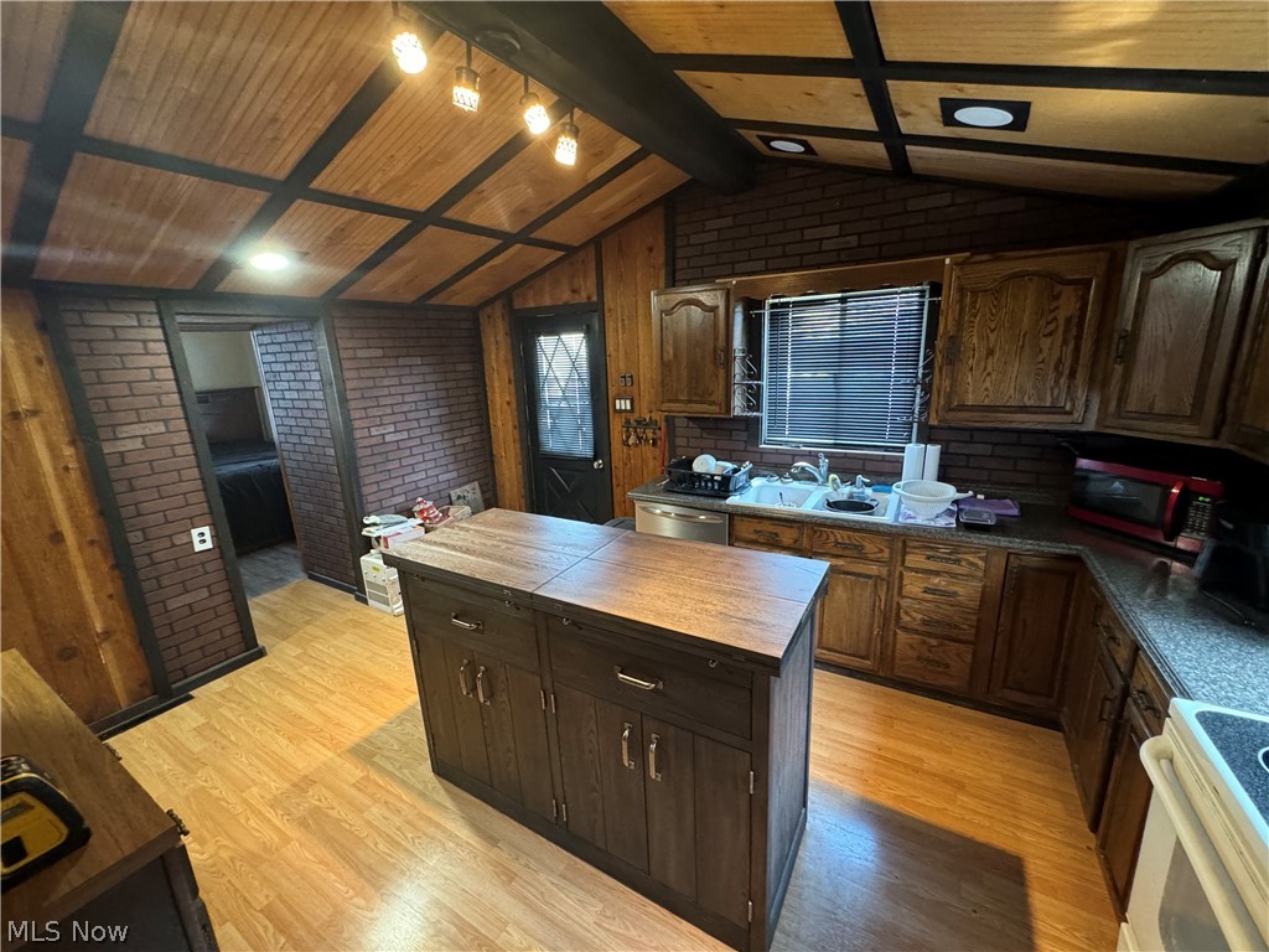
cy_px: 476
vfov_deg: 85.7
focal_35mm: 14
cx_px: 634
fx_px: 513
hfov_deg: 102.1
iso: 1000
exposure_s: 1/60
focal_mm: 2.22
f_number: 2.2
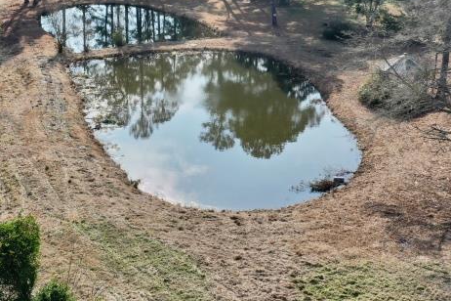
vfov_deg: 21.9
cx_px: 123
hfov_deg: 31.9
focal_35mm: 62
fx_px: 777
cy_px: 120
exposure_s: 1/500
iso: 100
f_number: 6.3
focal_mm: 10.26
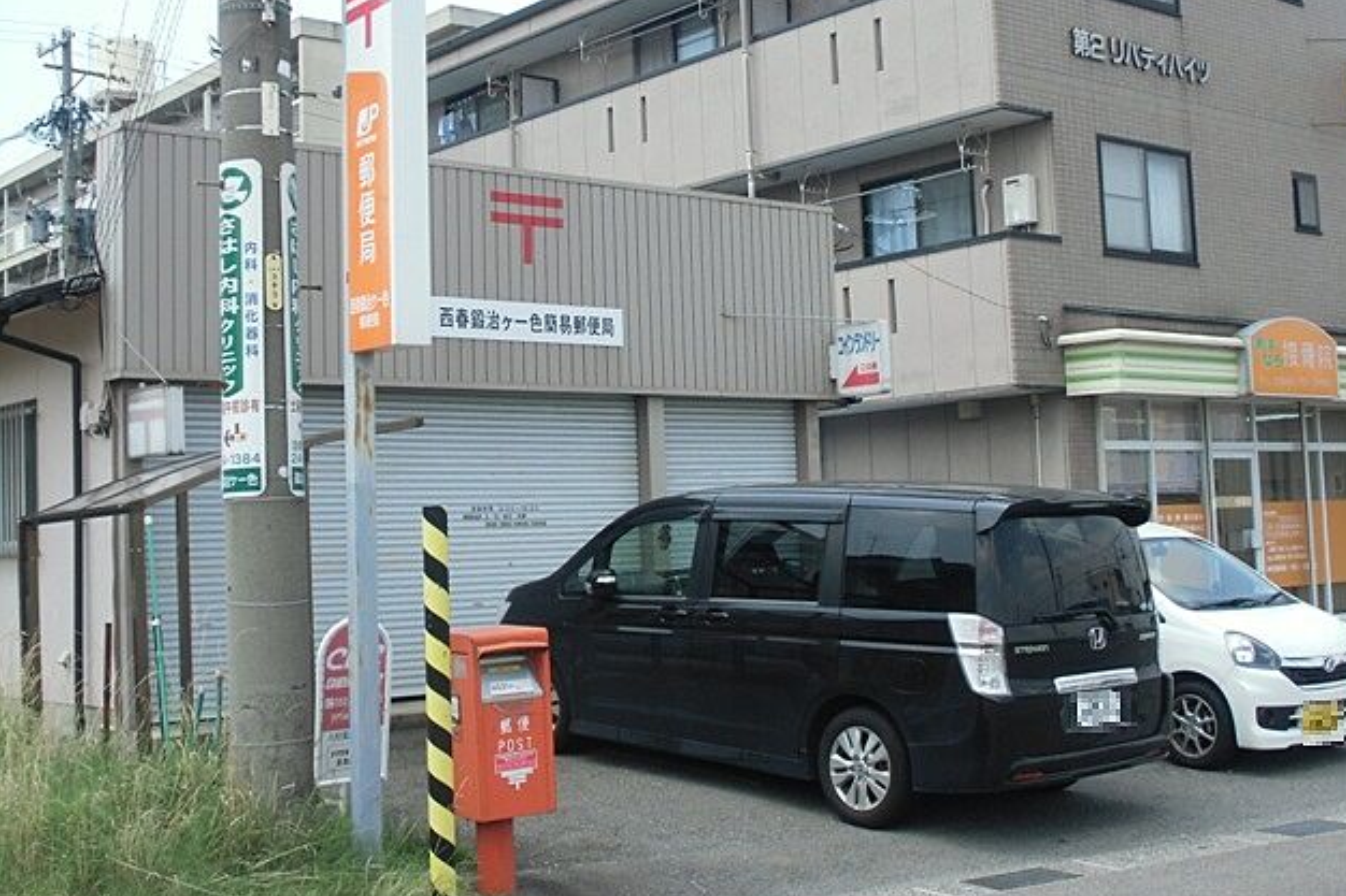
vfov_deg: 27.0
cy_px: 404
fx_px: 1869
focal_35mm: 50
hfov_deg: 39.6
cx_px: 684
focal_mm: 8.29
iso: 64
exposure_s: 1/200
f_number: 4.2
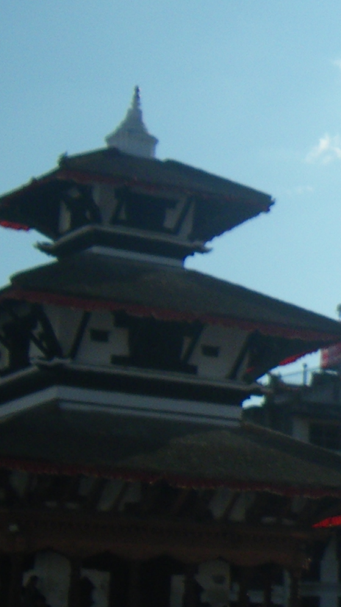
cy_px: 319
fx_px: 1801
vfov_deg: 19.1
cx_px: 907
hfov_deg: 9.3
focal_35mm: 112
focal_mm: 5
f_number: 4.2
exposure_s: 1/640
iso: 50
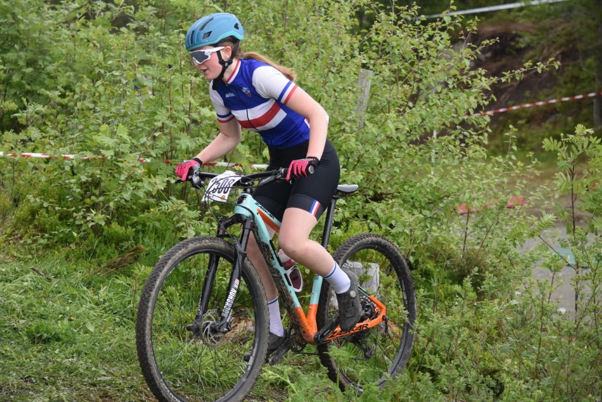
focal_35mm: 128
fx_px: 2132
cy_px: 201
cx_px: 301
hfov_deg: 16.1
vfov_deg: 10.8
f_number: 4.5
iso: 1000
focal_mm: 85
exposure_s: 1/800
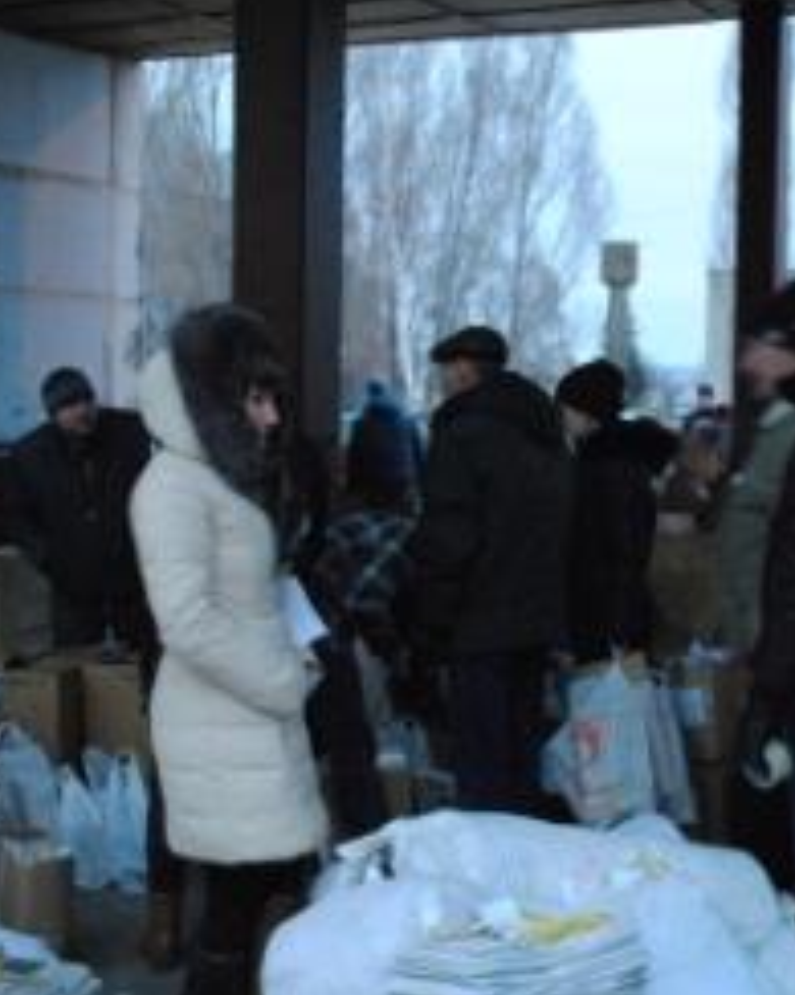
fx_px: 1677
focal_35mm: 57
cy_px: 518
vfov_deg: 33.0
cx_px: 559
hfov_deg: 26.4
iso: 1600
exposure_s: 1/15
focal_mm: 22
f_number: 3.8
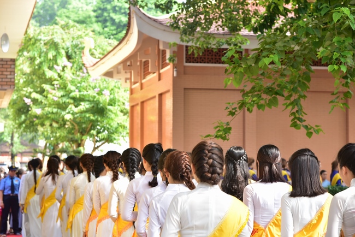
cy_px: 118
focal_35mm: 86
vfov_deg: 15.9
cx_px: 178
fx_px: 848
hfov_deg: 23.6
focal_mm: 86
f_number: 5.6
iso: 400
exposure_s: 1/200
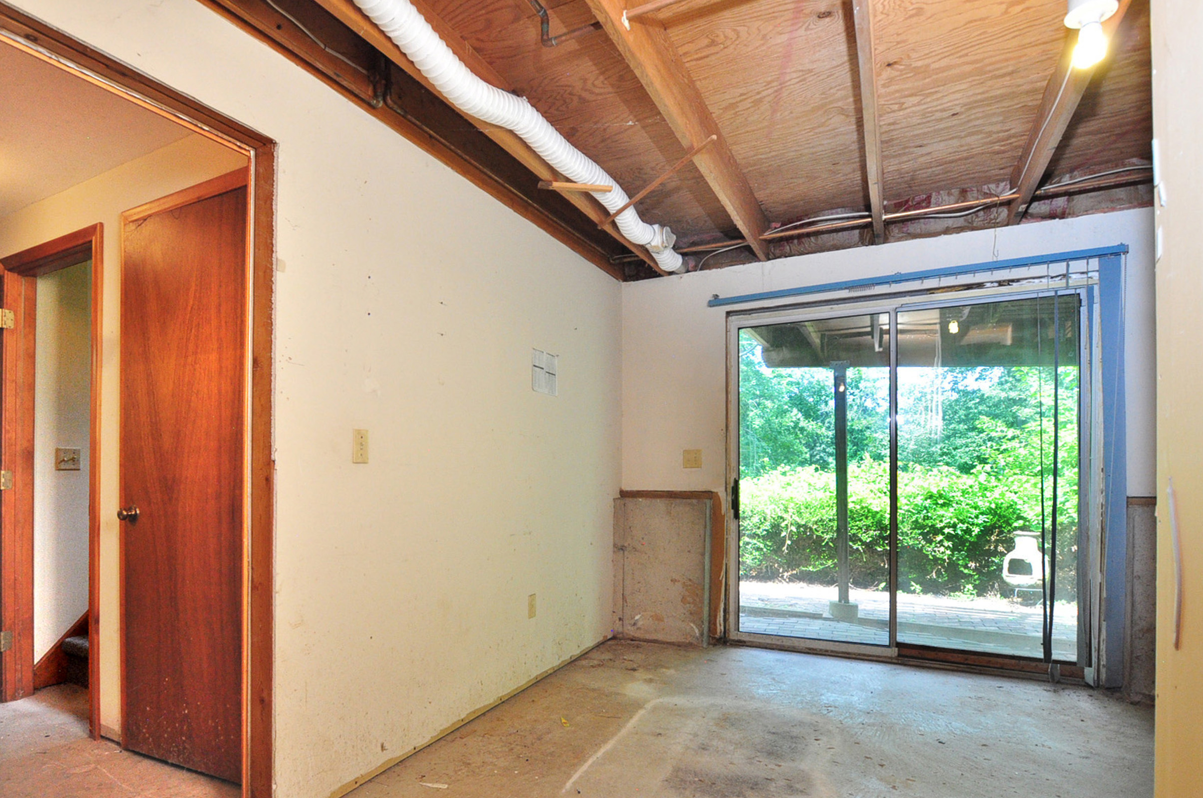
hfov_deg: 89.6
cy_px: 455
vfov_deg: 66.9
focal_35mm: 18
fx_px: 601
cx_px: 520
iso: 1250
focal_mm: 10
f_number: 5
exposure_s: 1/80
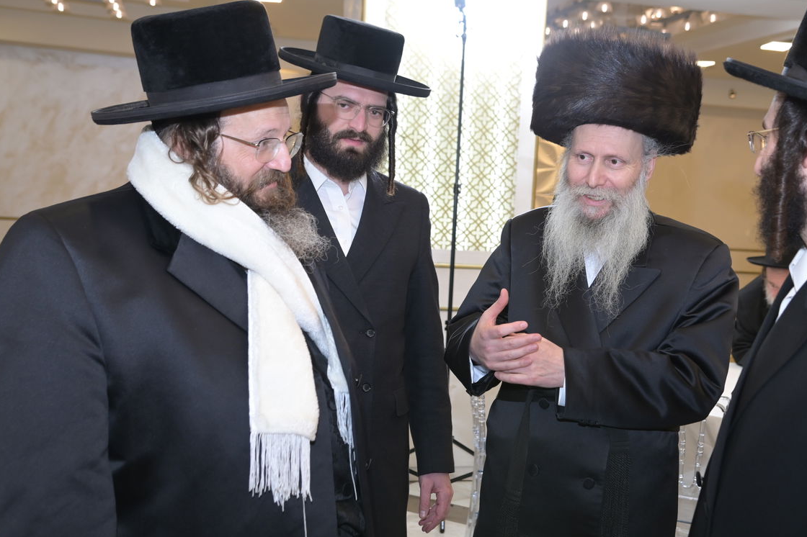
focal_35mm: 50
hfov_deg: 39.4
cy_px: 264
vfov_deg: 27.0
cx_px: 499
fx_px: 1120
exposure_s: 1/200
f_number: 5
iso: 1250
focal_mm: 40
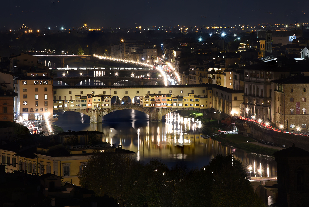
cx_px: 154
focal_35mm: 200
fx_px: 1718
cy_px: 104
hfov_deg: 10.3
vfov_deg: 6.9
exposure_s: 25
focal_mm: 200
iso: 100
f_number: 16
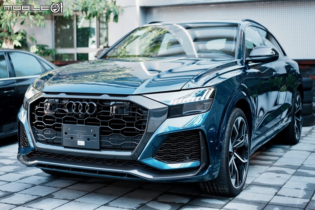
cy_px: 105
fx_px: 482
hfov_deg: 36.2
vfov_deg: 24.7
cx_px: 158
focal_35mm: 55
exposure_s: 1/125
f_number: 2.8
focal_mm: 55
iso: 80
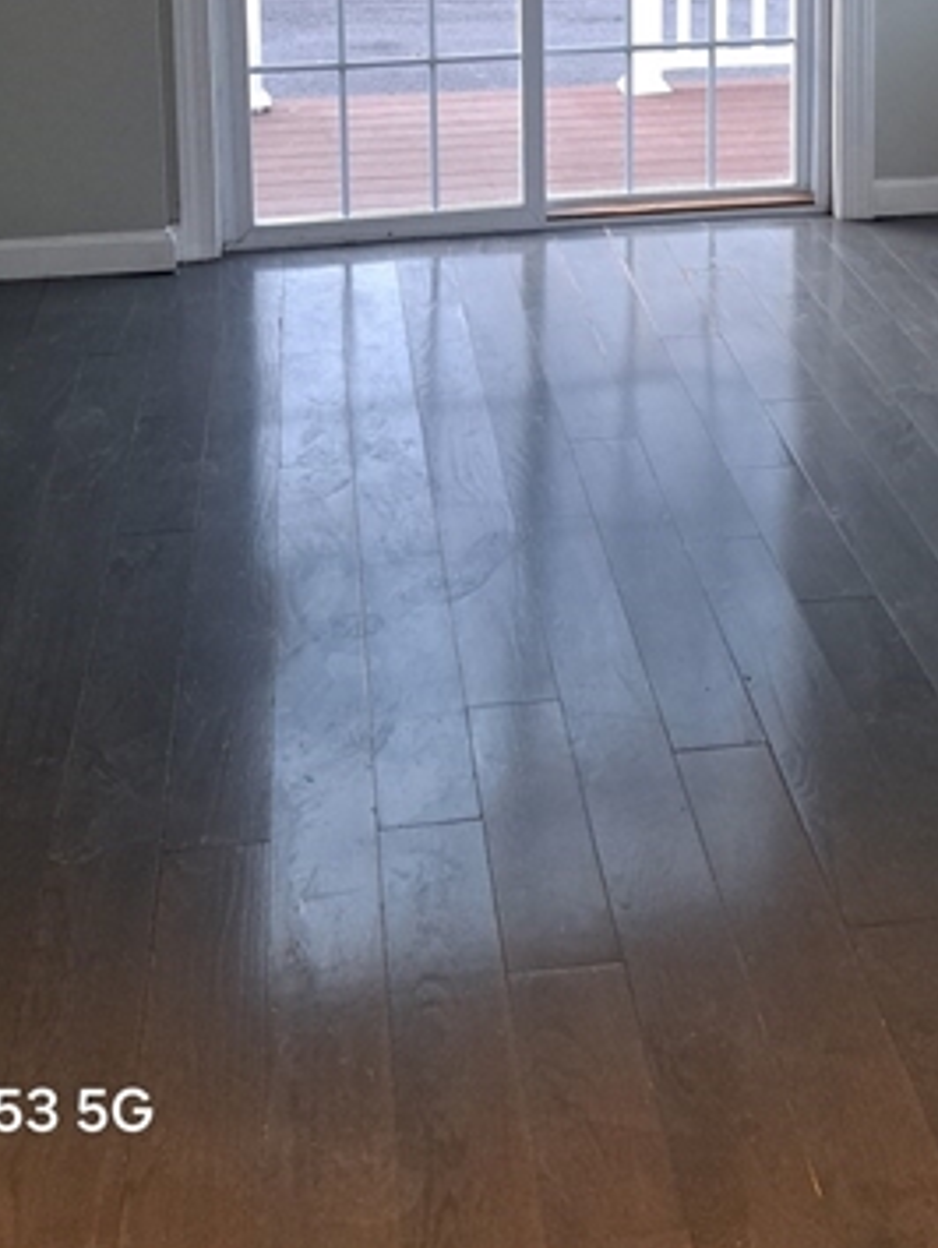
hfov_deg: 27.9
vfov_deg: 32.8
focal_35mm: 52
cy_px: -81
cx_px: 635
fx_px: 1876
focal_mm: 5.23
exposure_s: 1/60
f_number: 1.8
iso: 250
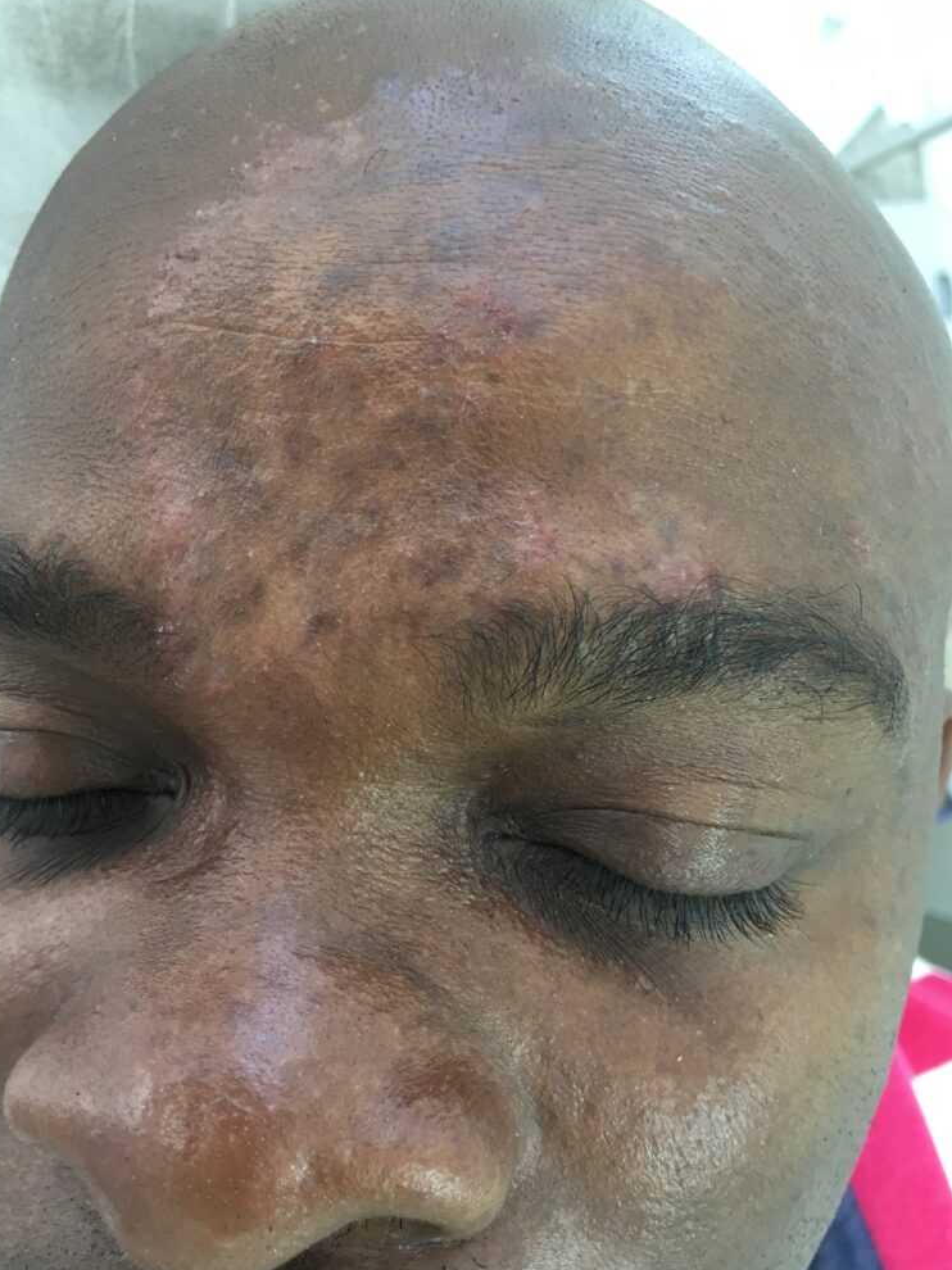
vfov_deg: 60.0
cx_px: 481
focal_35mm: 30
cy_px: 623
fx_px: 1101
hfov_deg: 46.8
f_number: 2.2
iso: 80
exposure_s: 1/30
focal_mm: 4.15
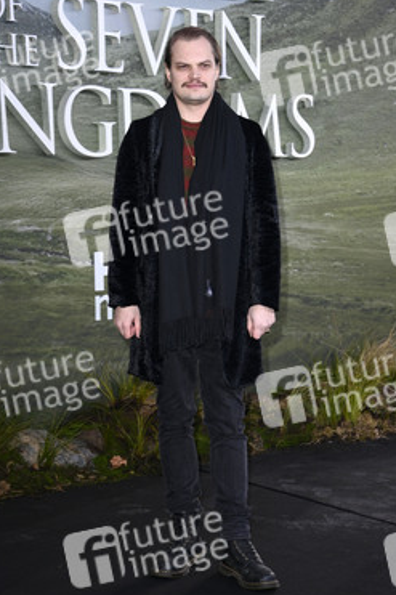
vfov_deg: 24.2
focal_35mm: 84
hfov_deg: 16.2
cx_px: 192
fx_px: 1387
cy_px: 310
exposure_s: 1/250
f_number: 5.6
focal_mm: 78
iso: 640
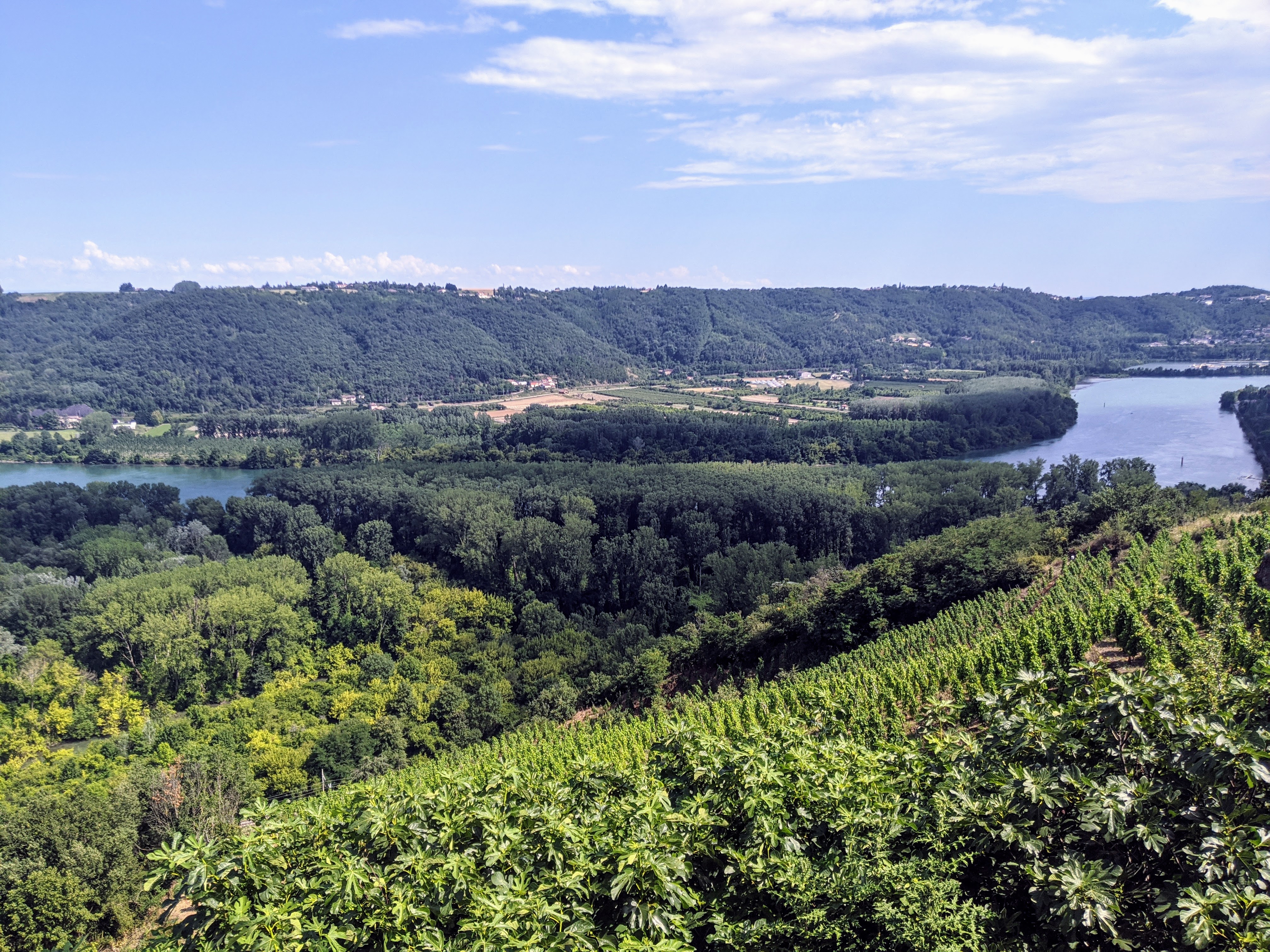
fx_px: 991
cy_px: 476
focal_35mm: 27
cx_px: 635
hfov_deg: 65.3
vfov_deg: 51.4
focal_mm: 4.44
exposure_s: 1/2331
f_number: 1.8
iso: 58
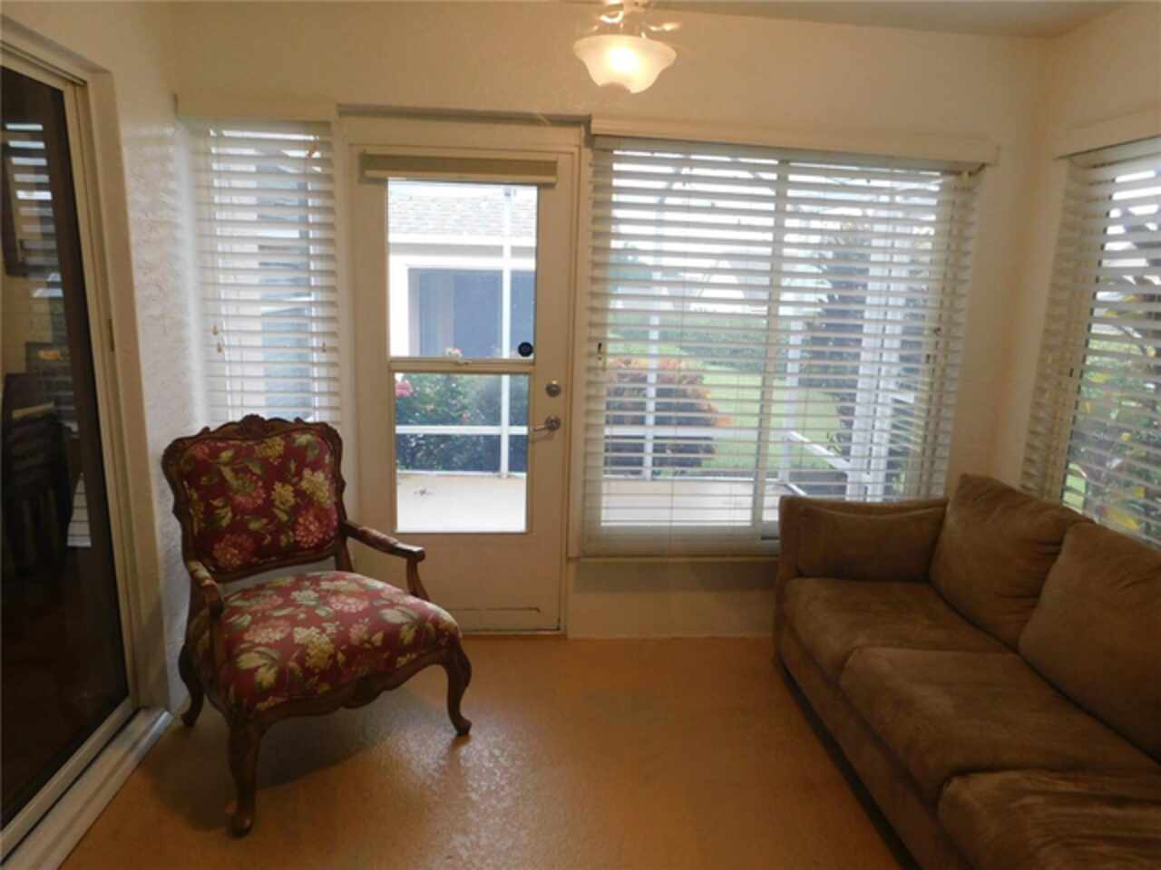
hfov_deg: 73.9
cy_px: 435
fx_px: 771
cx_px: 580
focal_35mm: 23
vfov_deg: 58.9
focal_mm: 4
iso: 320
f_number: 3
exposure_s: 1/30
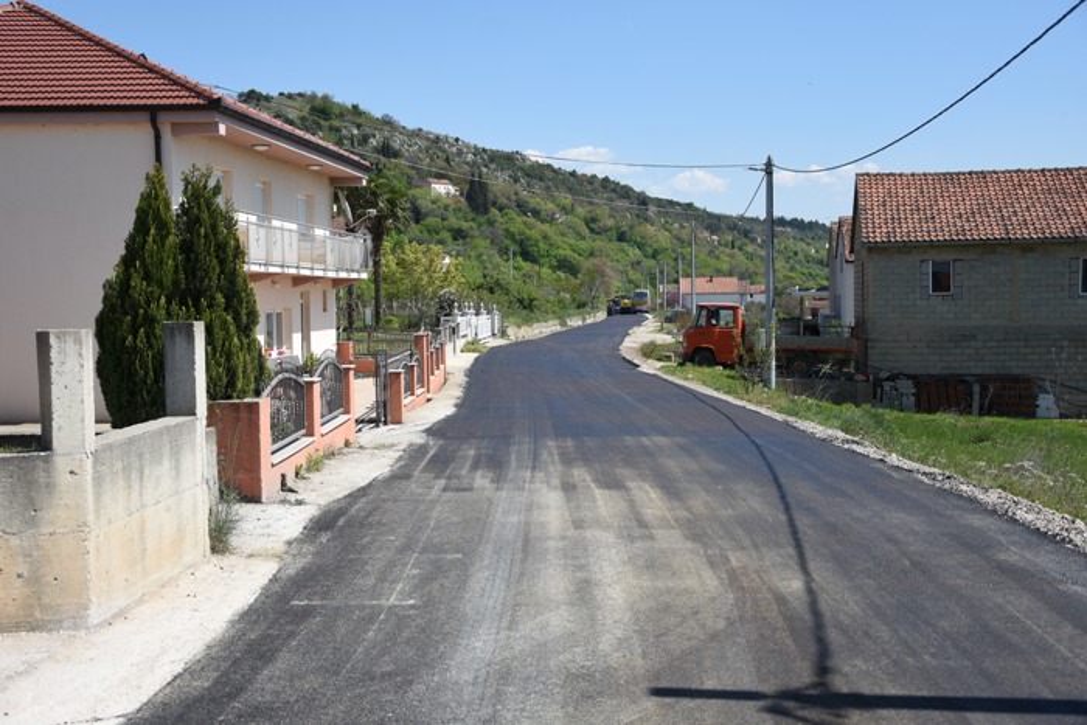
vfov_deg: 28.1
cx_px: 544
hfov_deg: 41.1
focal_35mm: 48
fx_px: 1450
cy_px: 362
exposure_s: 1/800
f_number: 4.2
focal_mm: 32
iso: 100
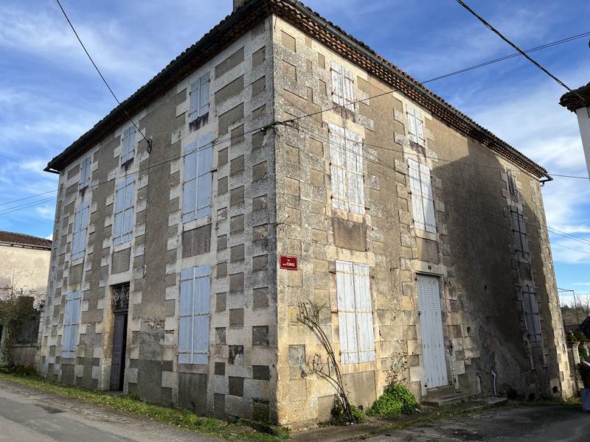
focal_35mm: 26
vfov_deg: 53.1
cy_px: 221
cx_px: 295
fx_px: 443
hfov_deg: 67.3
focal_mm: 5.1
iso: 50
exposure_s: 1/1497
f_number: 1.6
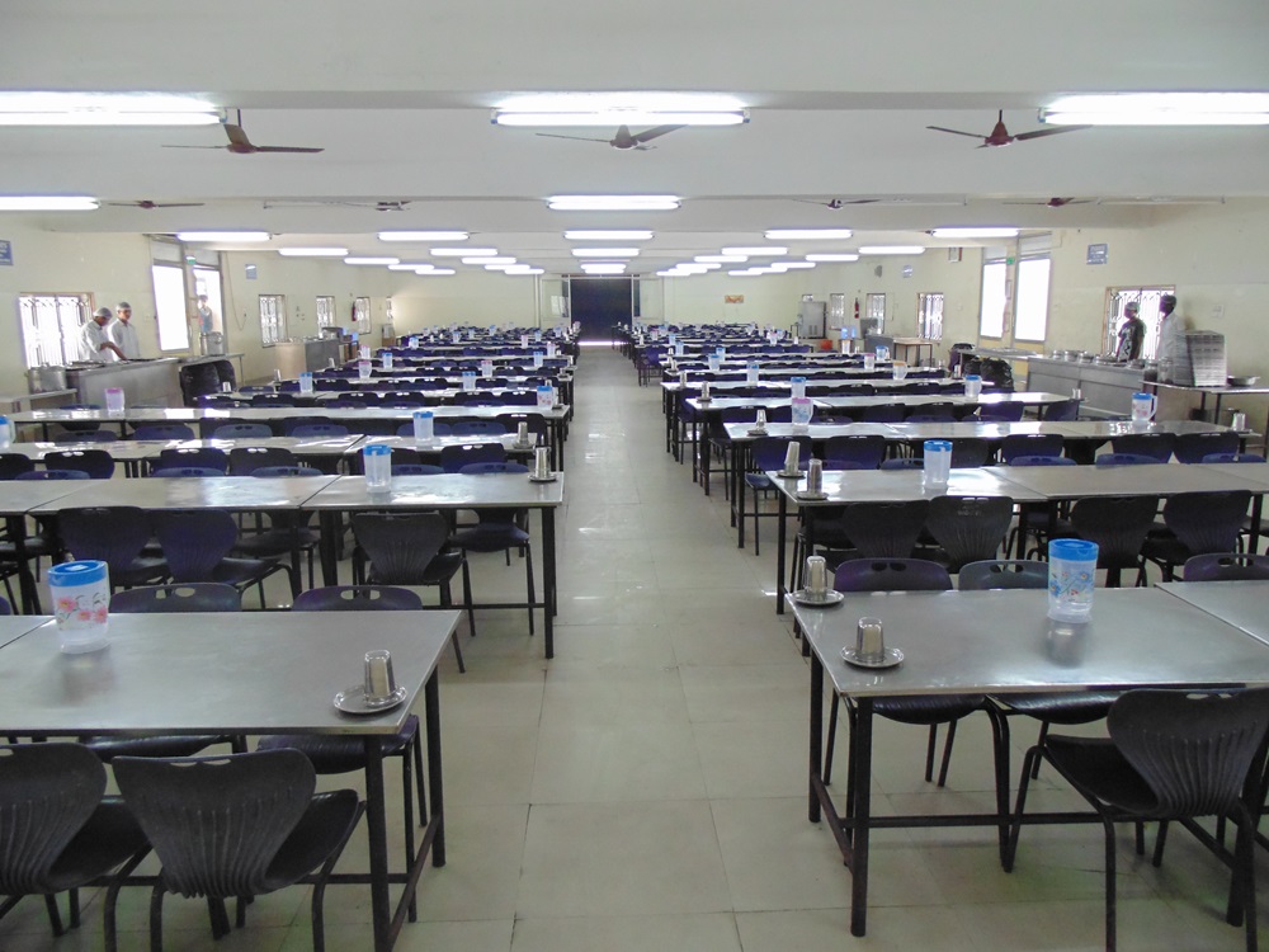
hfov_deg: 69.4
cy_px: 476
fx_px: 916
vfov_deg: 54.9
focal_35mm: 25
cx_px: 634
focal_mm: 4.5
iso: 320
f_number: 3.1
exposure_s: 1/30
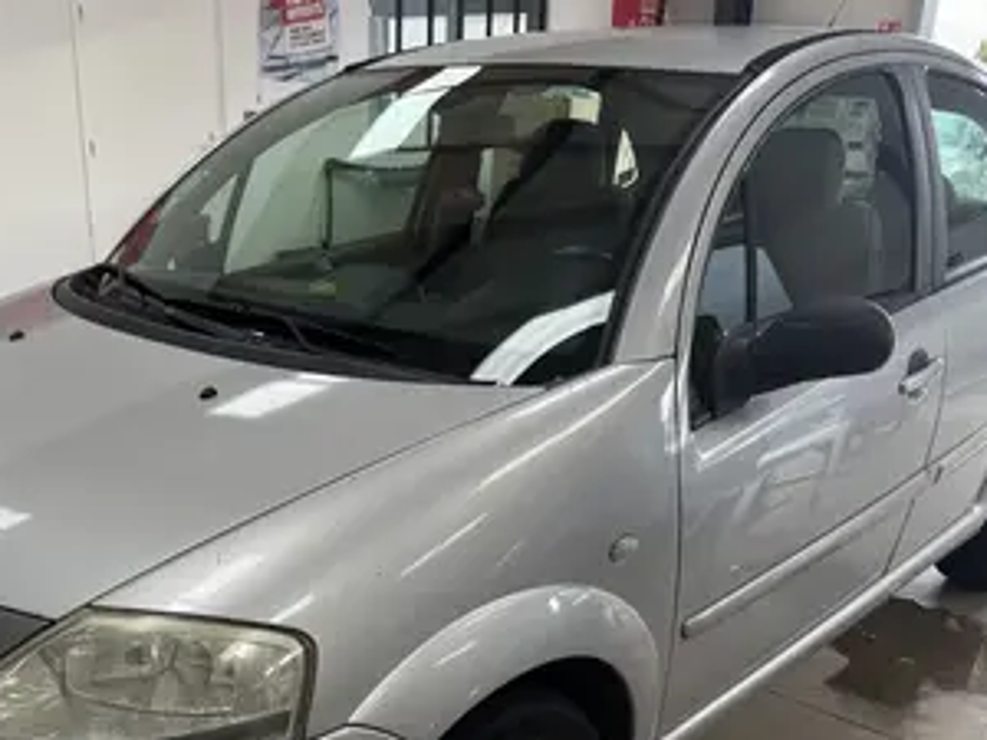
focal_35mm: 39
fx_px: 1112
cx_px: 413
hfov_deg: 47.7
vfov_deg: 35.8
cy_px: 574
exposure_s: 1/99
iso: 200
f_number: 1.78
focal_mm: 6.76
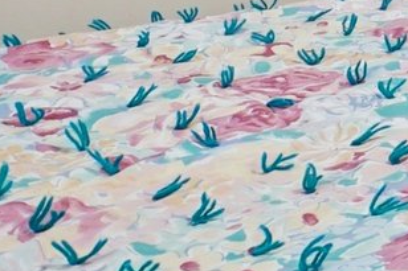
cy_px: -313
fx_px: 1280
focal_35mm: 113
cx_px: 1111
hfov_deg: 12.2
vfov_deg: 10.8
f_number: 8
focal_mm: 17
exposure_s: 1/5
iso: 400
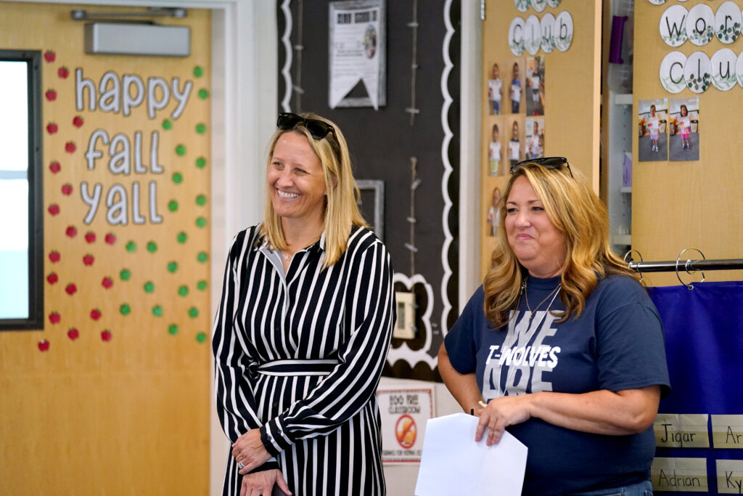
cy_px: 248
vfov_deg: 9.3
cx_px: 372
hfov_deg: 13.9
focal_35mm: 148
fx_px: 3055
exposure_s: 1/320
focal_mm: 148
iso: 5000
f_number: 2.8
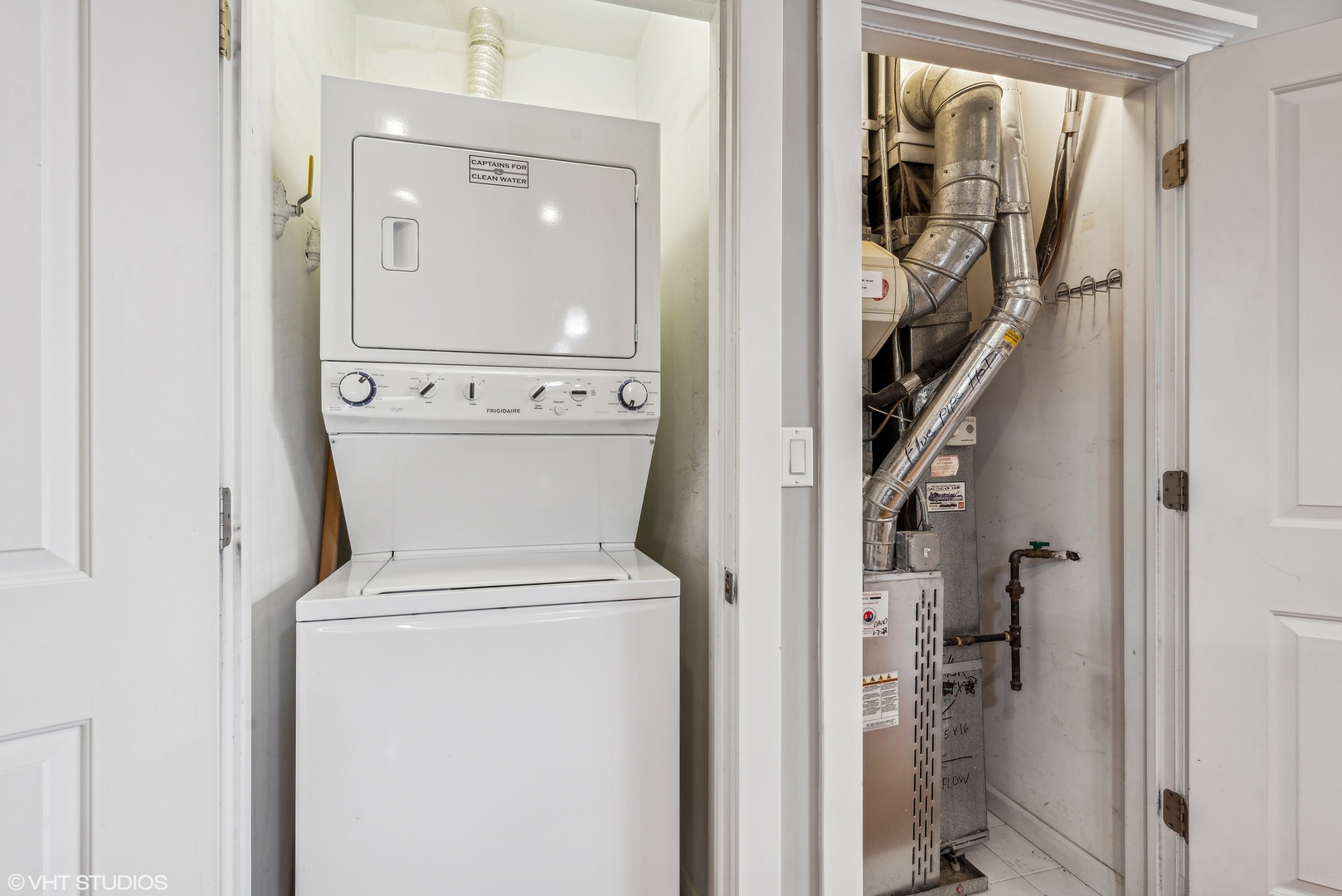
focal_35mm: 17
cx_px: 671
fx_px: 634
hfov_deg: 93.3
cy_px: 448
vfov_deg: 70.5
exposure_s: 1/5
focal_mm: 17
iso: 200
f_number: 8
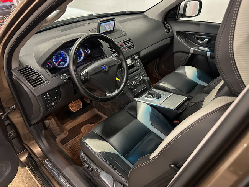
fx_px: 173
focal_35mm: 24
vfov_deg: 56.8
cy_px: 94
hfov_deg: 71.6
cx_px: 124
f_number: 1.78
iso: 800
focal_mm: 6.86
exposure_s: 1/33
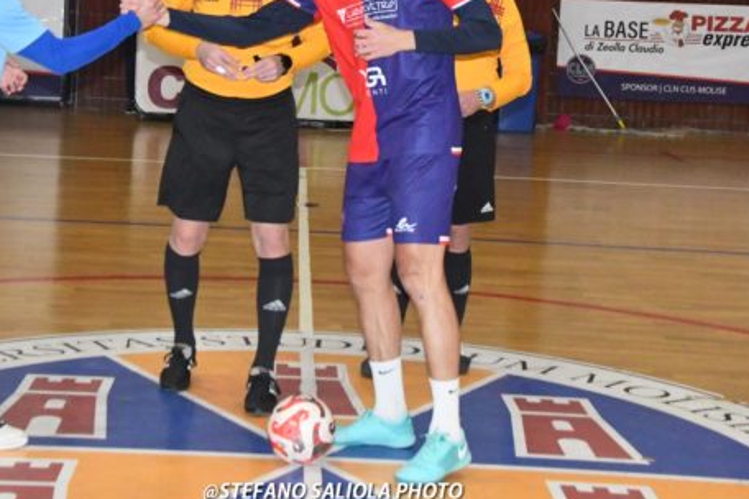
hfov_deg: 23.4
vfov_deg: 15.6
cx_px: 333
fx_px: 1810
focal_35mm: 87
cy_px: 128
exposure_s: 1/160
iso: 10000
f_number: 9
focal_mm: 38
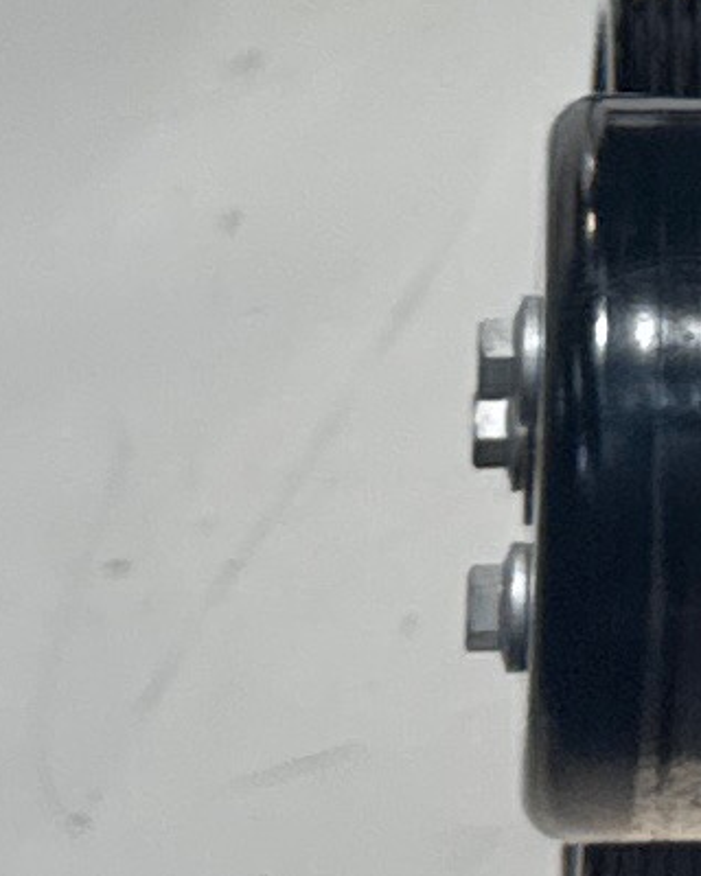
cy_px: -318
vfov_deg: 8.1
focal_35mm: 236
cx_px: 2175
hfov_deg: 6.0
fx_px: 6120
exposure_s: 1/100
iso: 64
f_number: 1.78
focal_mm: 6.76
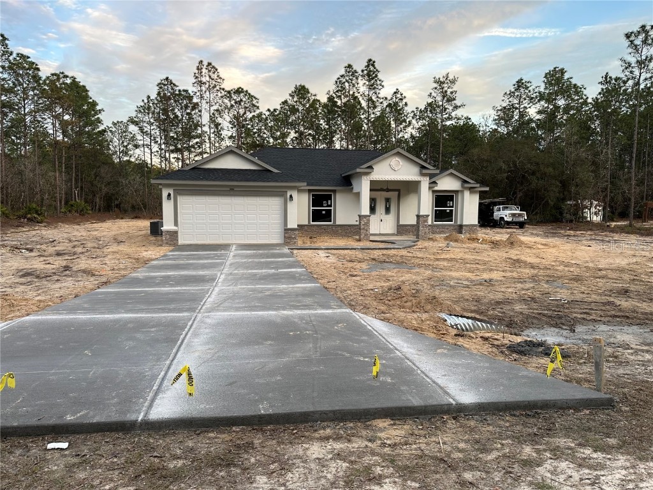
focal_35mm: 24
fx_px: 453
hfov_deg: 71.6
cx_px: 326
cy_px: 245
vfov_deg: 56.8
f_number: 1.78
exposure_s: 1/125
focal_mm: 6.86
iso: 50
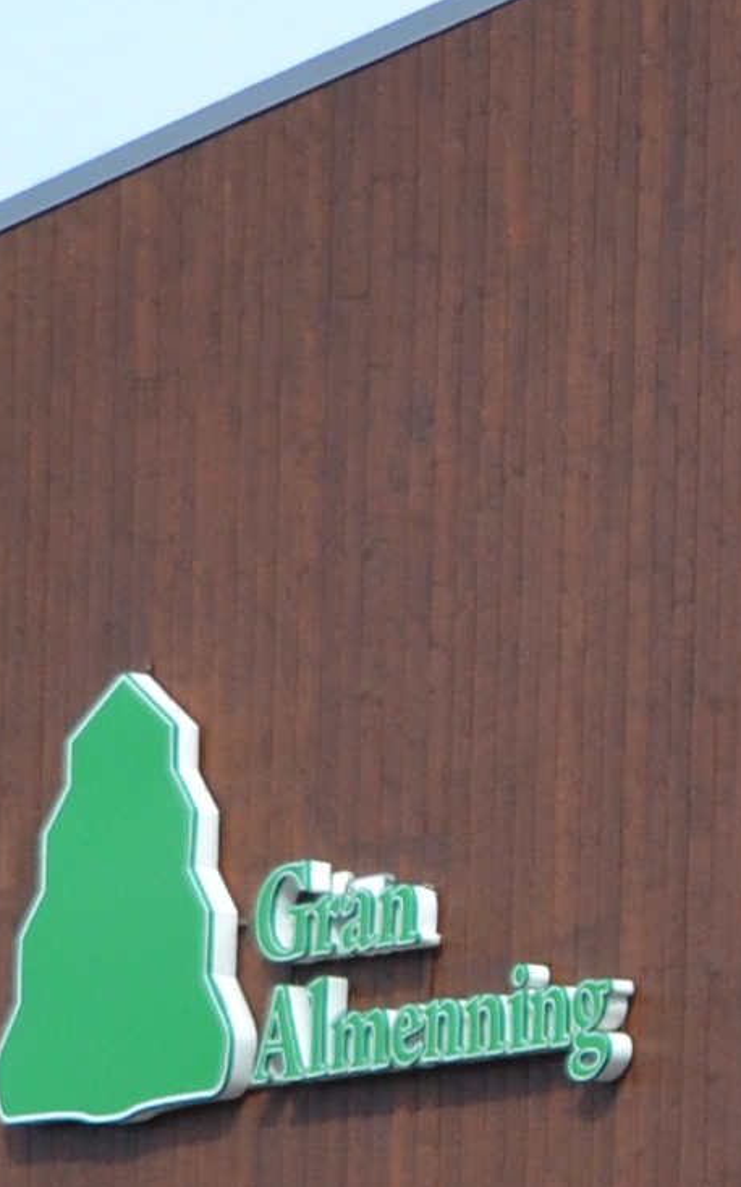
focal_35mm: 528
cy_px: 1674
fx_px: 17087
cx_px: 1875
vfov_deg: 4.0
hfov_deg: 2.5
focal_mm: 55
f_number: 6.3
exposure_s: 1/1600
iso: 400
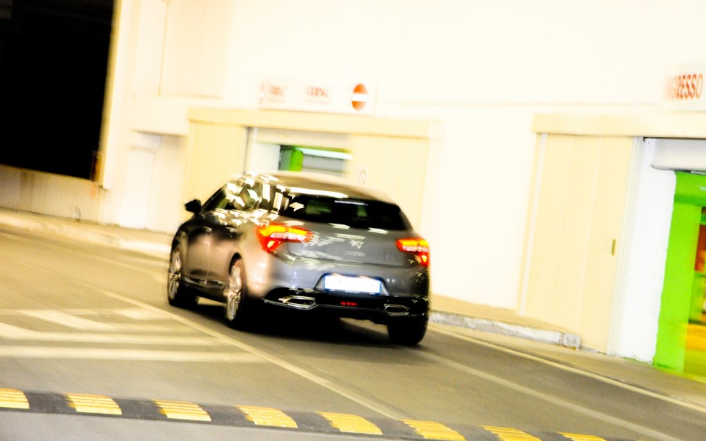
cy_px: 230
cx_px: 353
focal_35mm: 123
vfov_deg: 10.6
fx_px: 2366
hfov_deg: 17.0
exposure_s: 1/30
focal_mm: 120
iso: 3200
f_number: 8
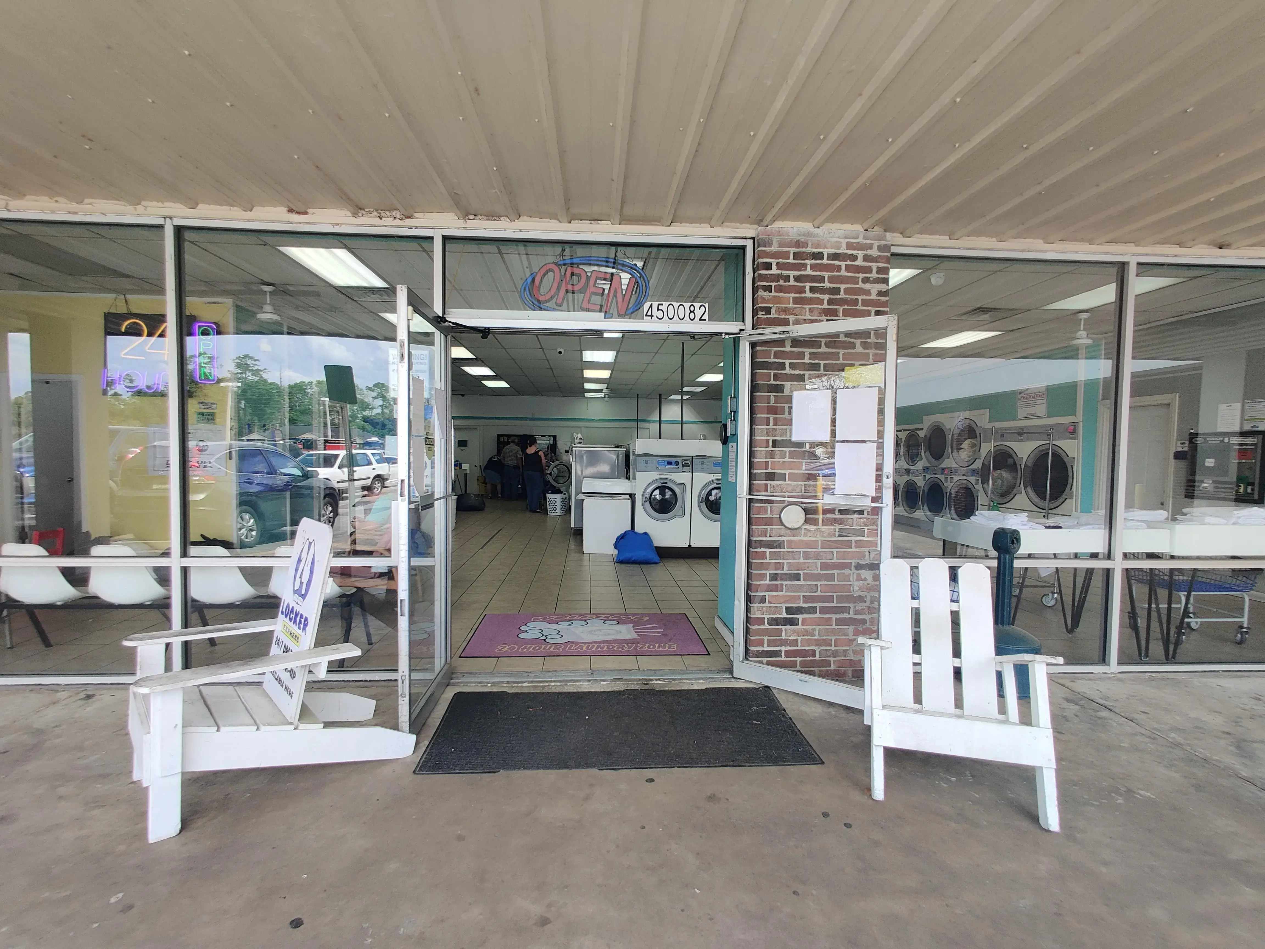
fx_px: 475
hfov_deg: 106.2
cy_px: 474
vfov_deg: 89.9
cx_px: 632
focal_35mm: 13
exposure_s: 1/127
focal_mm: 2.25
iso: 100
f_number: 2.2
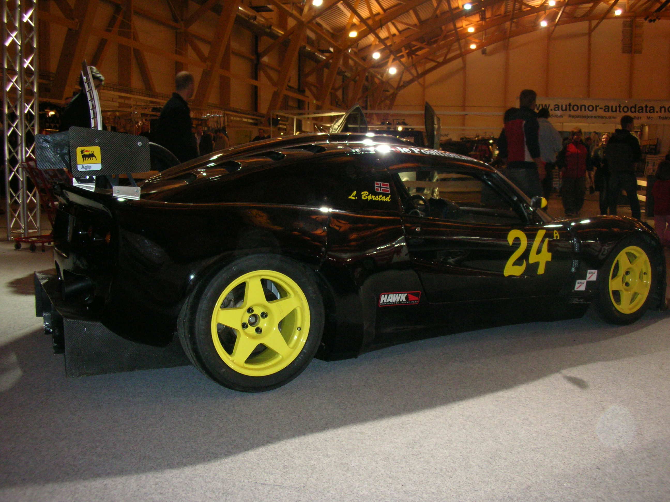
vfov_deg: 40.7
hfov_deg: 52.6
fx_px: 677
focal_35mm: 35
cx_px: 335
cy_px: 251
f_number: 3
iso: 200
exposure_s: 1/60.1
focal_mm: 5.8
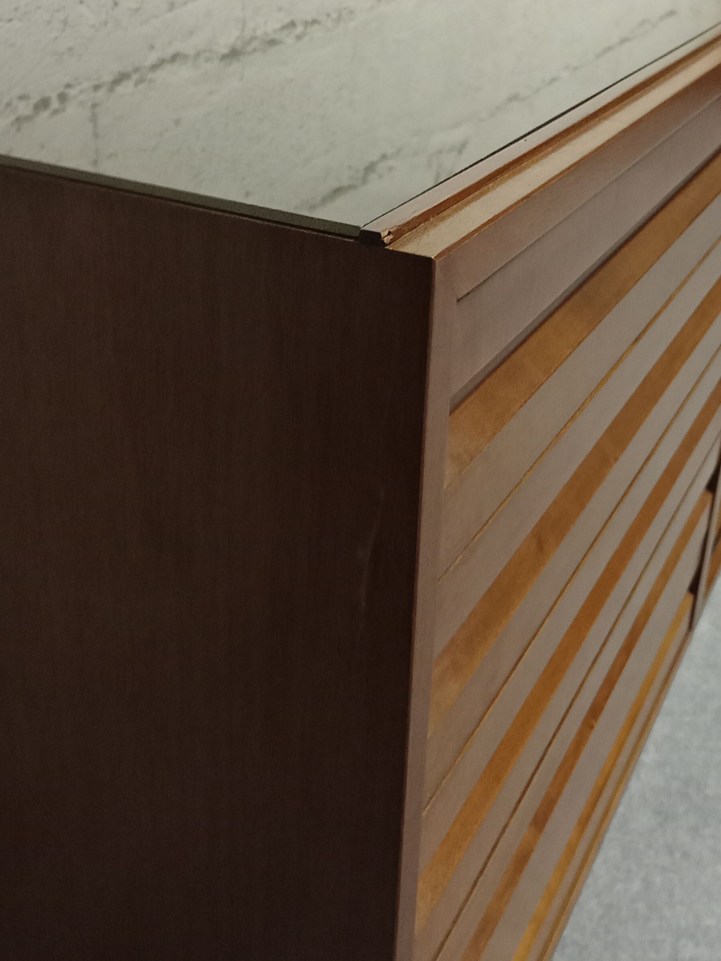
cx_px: 465
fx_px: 1305
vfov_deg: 40.4
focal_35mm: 47
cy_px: 431
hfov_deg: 30.7
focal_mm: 3.77
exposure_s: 1/50
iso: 692
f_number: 1.79
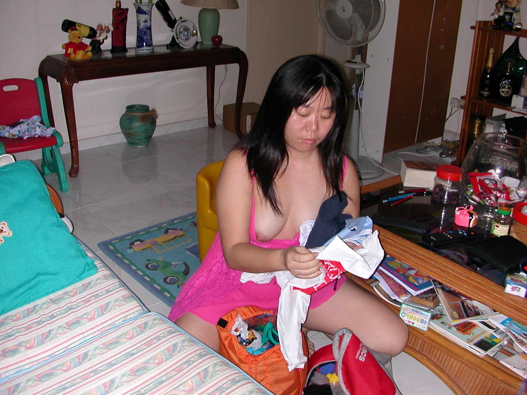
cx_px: 264
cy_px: 198
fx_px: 563
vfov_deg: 38.7
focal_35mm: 37
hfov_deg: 50.1
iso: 105
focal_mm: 5.6
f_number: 2.7
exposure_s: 1/59.9
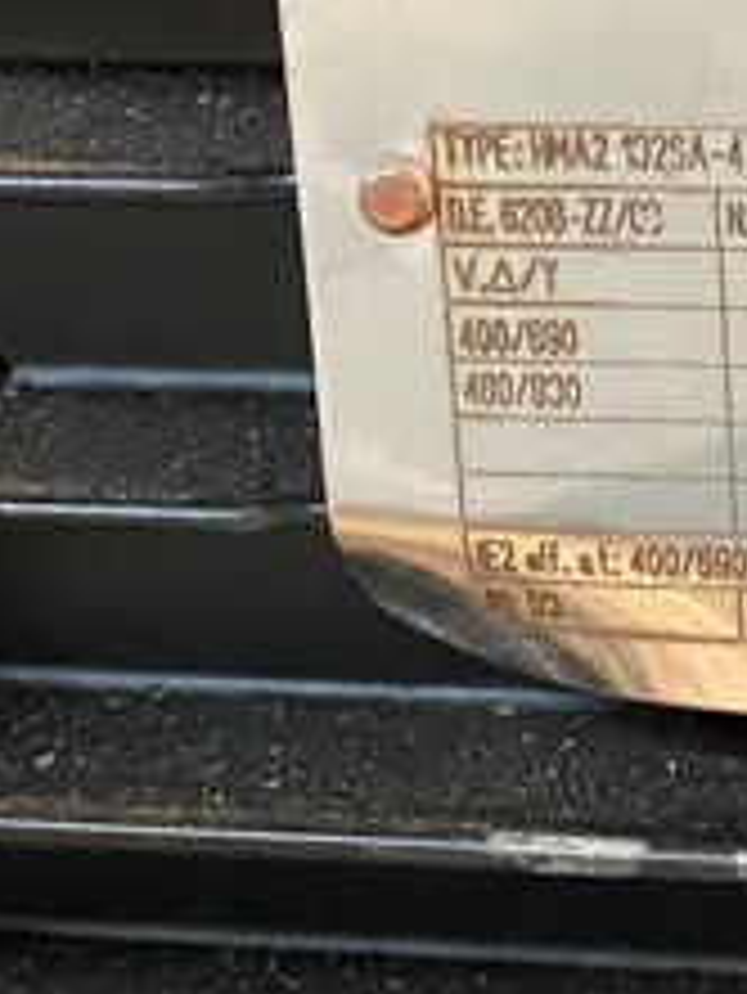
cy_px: 358
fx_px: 2098
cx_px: 1017
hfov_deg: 18.5
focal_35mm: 73
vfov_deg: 26.6
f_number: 1.8
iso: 640
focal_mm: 4.25
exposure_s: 1/25
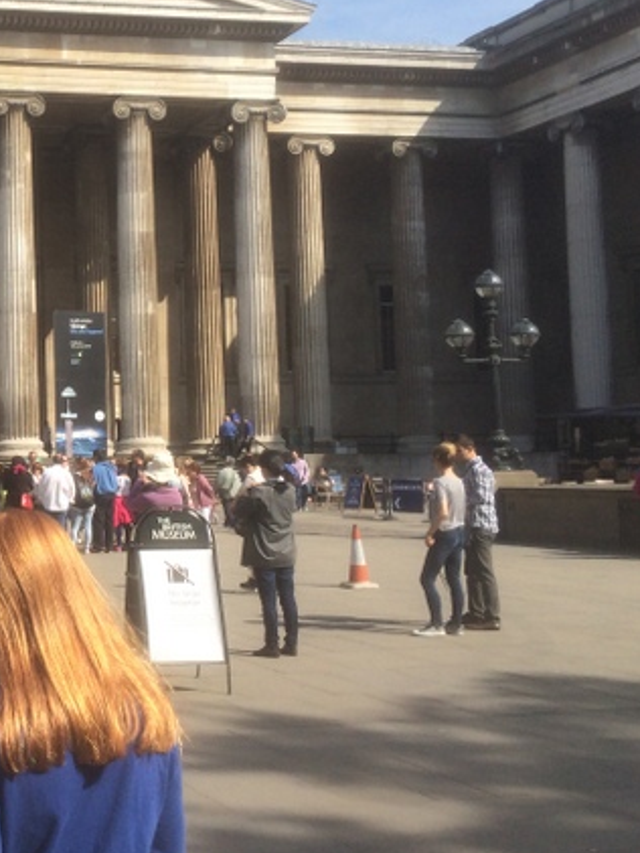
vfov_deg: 33.7
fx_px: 1404
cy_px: 353
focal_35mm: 57
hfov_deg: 23.6
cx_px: -113
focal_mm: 4.12
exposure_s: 1/1709
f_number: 2.2
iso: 32
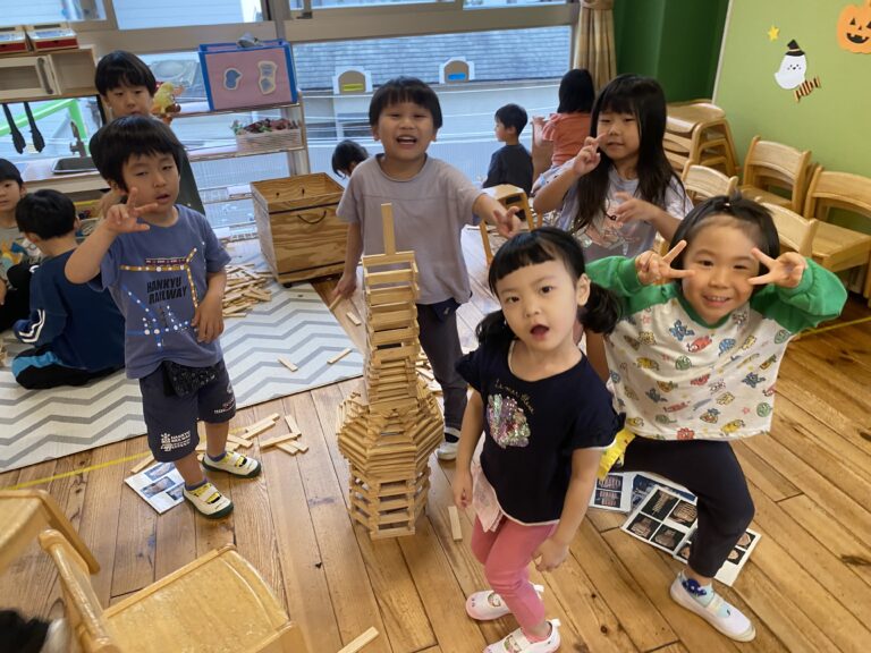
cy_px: 326
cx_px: 436
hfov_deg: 67.3
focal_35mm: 26
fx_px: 654
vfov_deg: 53.1
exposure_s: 1/60
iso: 160
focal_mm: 4.25
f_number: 1.8
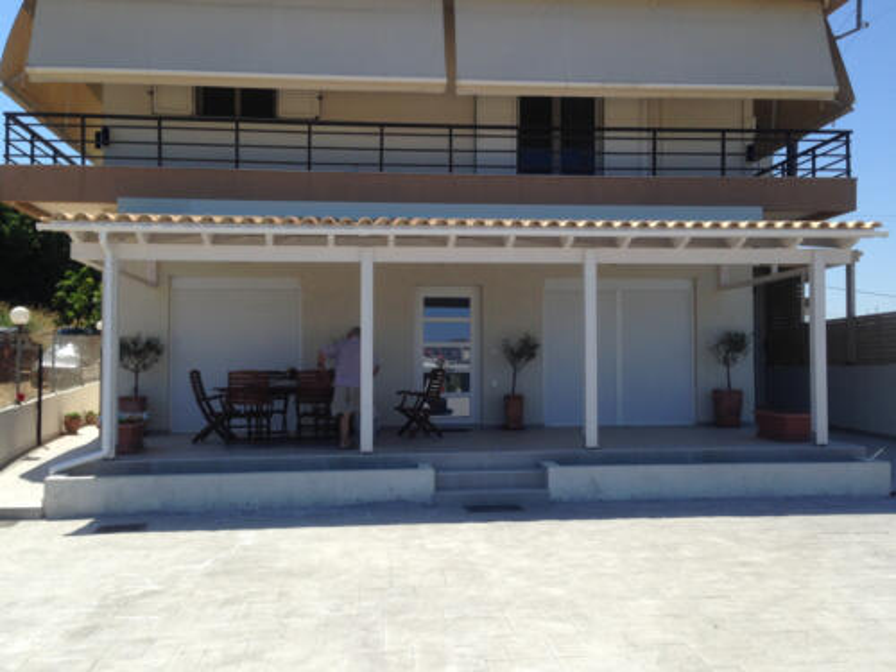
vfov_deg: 42.9
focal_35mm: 33
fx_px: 854
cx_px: 448
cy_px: 336
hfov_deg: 55.4
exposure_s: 1/1748
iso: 50
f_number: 2.4
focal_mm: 4.12
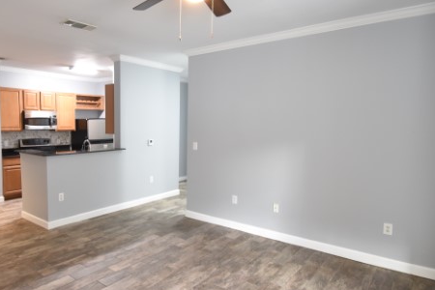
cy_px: 147
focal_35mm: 24
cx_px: 160
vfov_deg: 53.1
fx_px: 290
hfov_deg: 72.3
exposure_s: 1/20
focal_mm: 10
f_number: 3.5
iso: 800
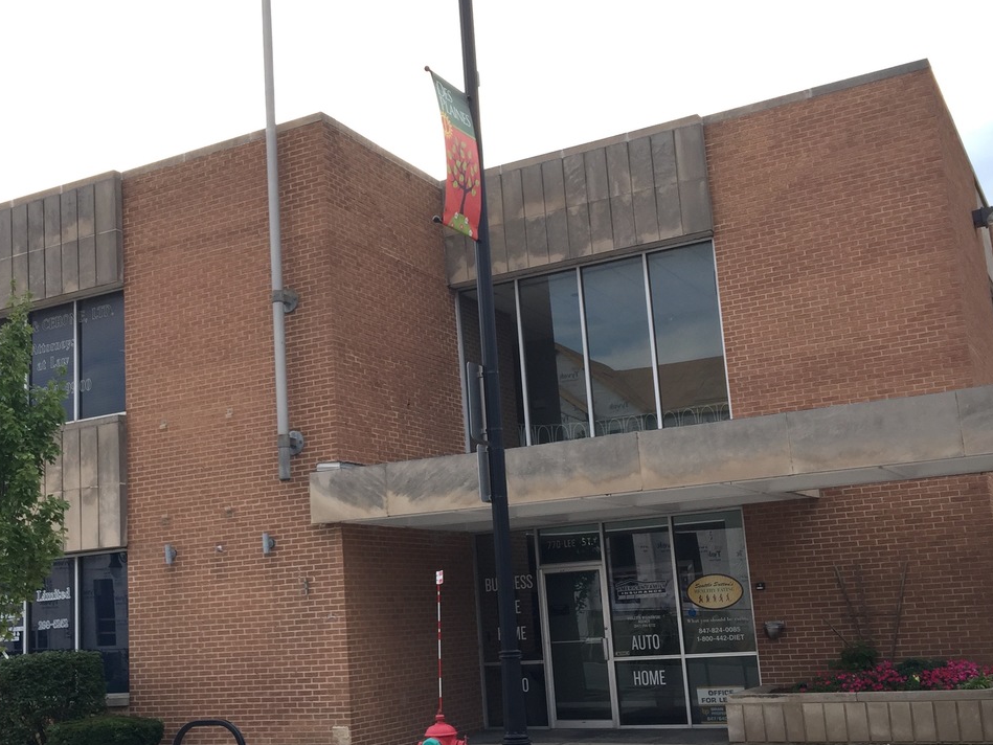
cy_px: 409
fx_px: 1262
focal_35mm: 44
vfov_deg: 32.9
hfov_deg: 42.7
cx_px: 394
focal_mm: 4.15
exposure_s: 1/173
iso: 32
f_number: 2.2
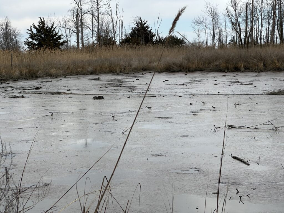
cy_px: 106
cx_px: 142
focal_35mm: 77
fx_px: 632
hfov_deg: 25.3
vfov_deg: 19.1
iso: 32
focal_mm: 9
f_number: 2.8
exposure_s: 1/758
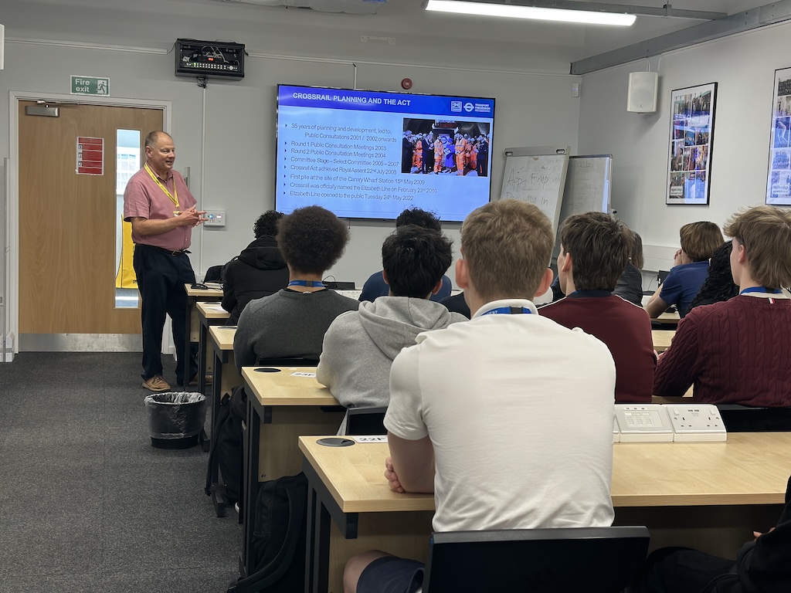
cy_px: 296
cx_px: 396
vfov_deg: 30.3
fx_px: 1097
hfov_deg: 39.7
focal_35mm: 48
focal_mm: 6.86
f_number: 1.78
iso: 80
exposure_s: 1/60
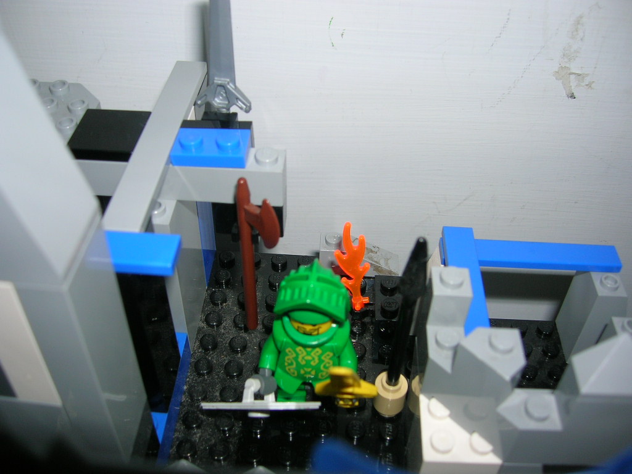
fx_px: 621
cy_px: 237
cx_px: 316
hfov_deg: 54.0
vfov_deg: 41.8
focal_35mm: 34
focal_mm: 5.7
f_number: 2.9
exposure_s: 1/60.1
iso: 50
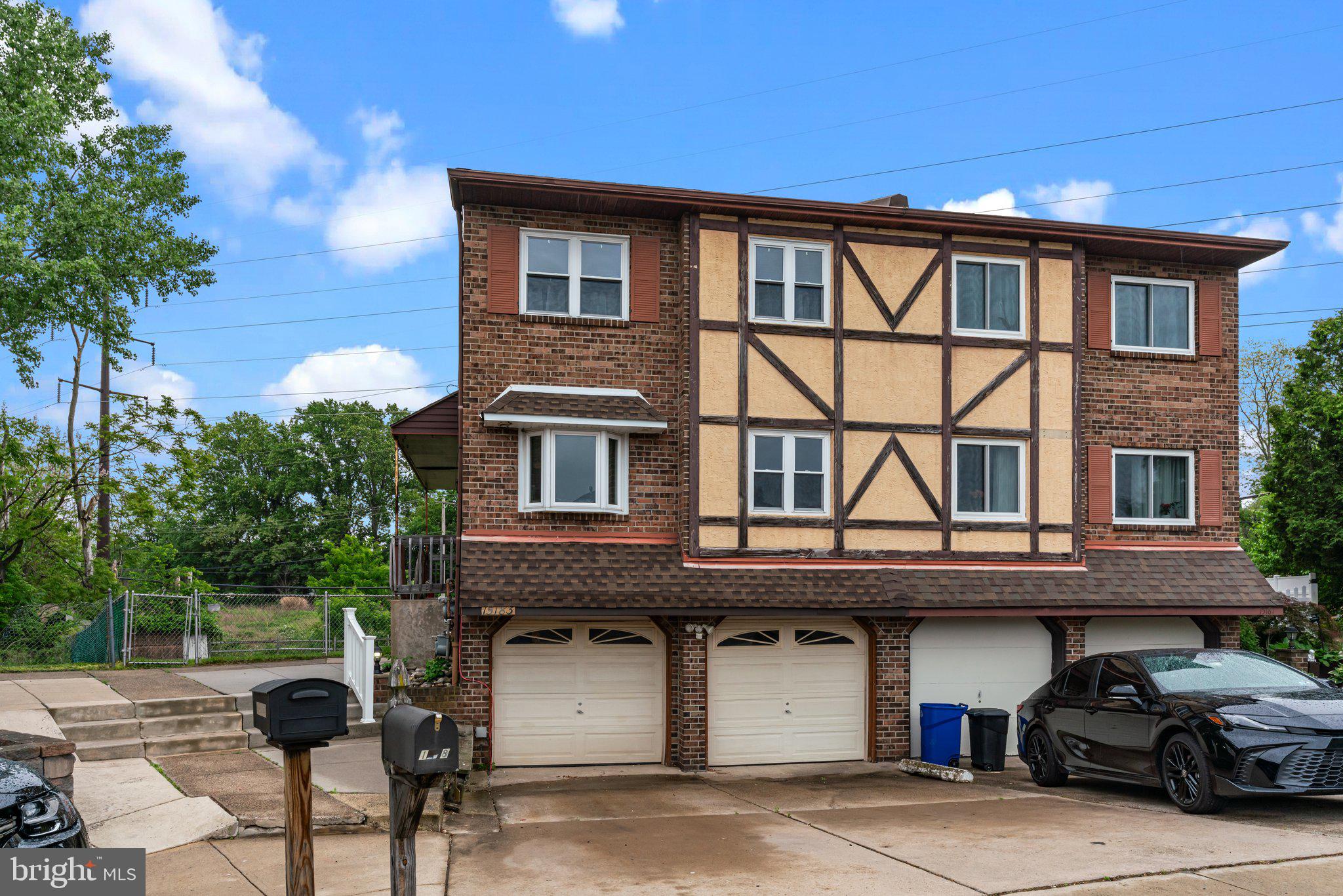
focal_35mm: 23
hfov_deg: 76.1
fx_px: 858
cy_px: 448
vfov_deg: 55.1
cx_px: 672
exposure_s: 1/60
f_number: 11
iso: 640
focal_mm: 23
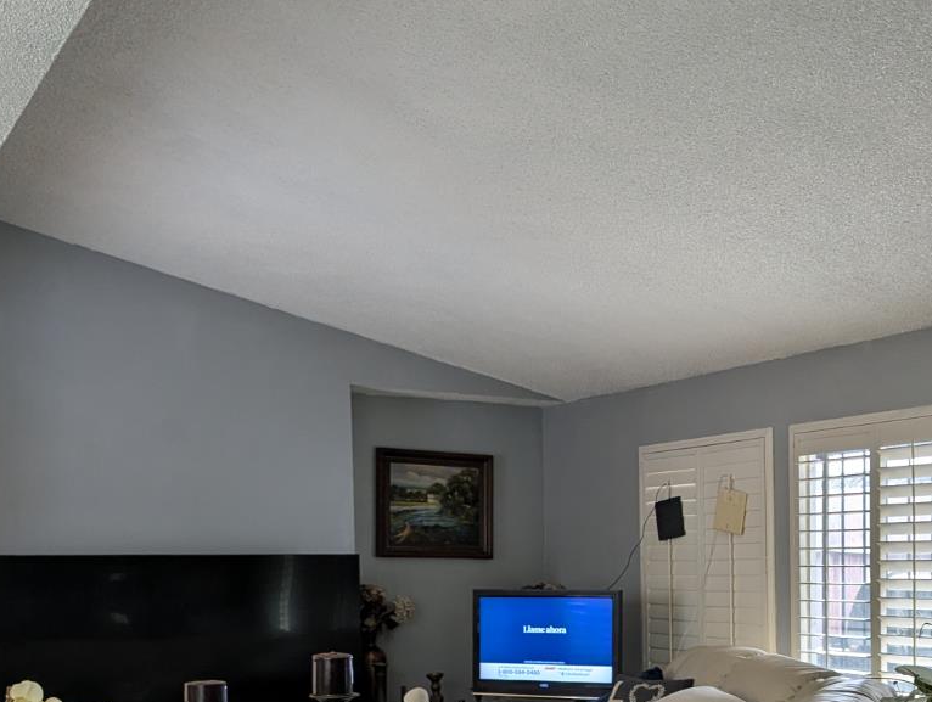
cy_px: 619
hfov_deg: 39.4
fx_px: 1267
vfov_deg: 29.8
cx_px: 685
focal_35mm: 47
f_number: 1.85
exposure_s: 1/40
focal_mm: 6.81
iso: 159
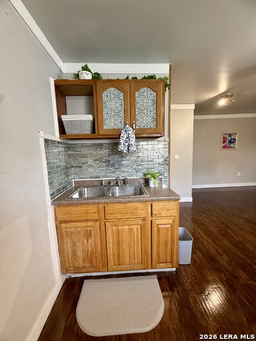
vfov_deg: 102.1
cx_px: 128
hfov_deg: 85.7
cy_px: 170
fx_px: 138
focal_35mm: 14
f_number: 2.2
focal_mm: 2.22
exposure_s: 1/60
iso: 320
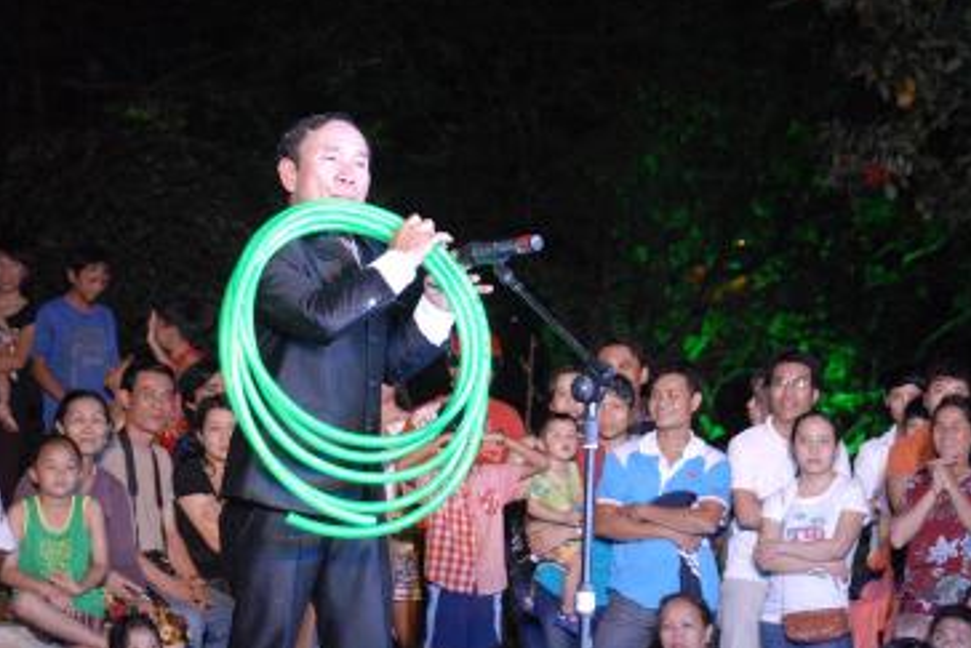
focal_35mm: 122
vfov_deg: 11.2
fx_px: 3292
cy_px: 256
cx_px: 531
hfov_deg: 16.8
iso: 1250
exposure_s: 1/50
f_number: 5
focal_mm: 66
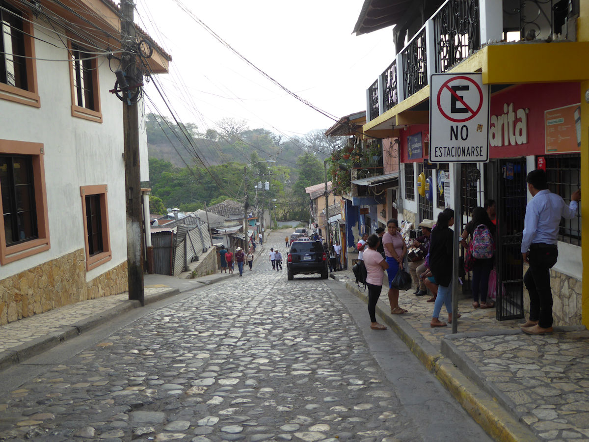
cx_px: 294
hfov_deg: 52.6
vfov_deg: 40.7
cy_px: 221
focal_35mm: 35
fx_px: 596
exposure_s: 1/250
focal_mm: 6.3
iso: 100
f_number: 3.7
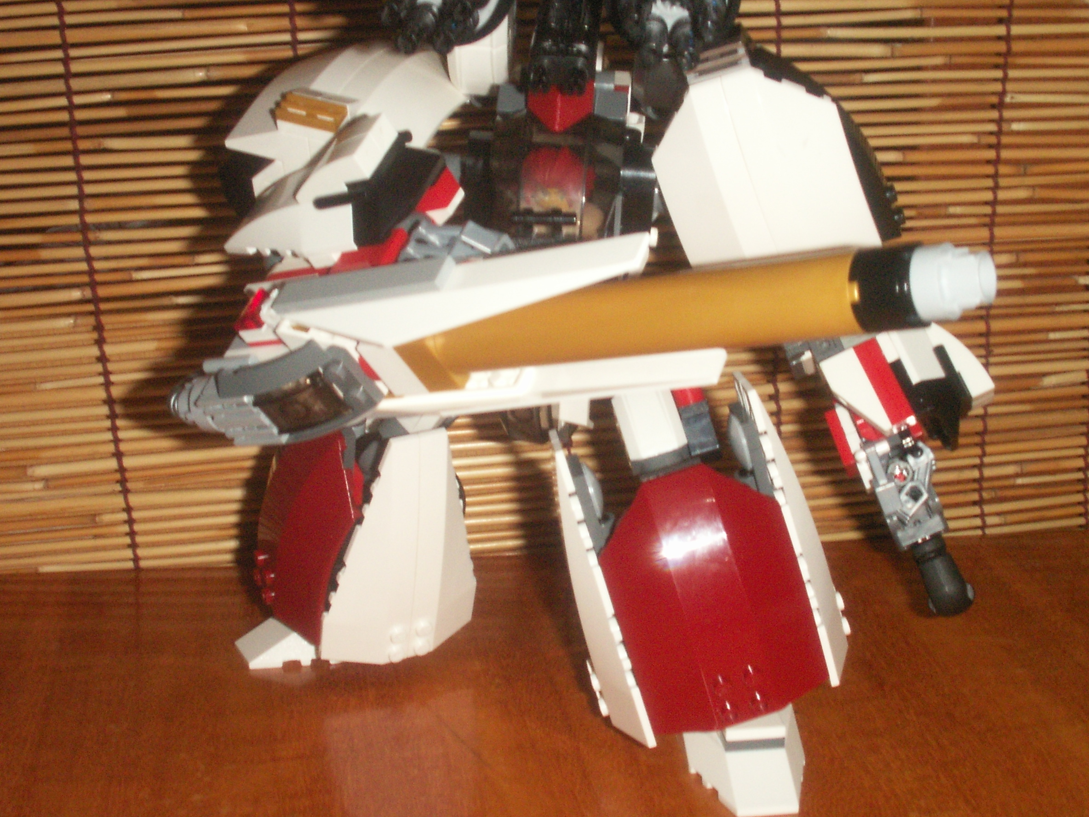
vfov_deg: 28.5
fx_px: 1604
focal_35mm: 51
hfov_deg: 37.5
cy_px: 367
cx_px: 589
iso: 160
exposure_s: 1/40
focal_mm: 7.7
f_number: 7.1
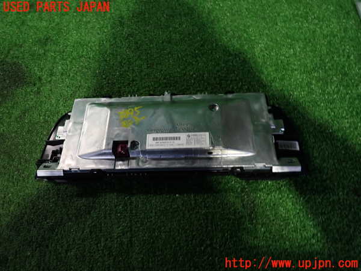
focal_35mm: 25
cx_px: 180
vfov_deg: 54.9
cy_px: 136
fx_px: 261
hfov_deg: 69.4
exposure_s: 1/30
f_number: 2
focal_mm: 4.5
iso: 200
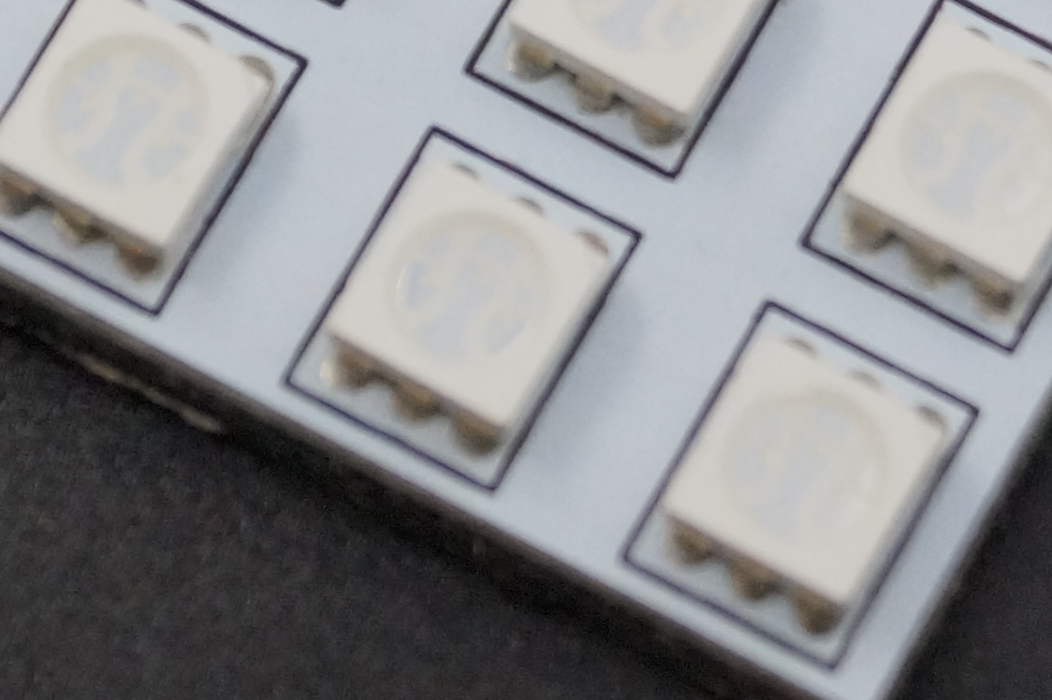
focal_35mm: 400
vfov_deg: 3.4
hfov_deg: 5.1
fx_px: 11694
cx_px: 1076
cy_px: -882
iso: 1250
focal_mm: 55
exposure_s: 1/160
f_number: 5.6
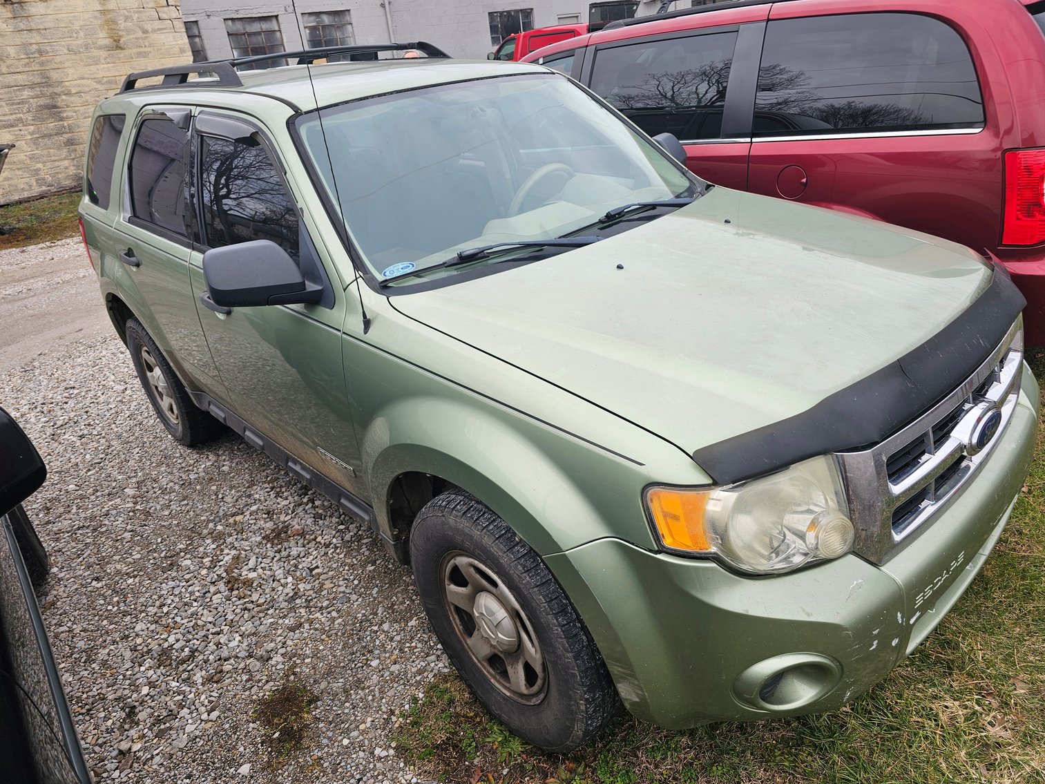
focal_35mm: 23
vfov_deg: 58.9
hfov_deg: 73.9
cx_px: 522
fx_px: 694
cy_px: 392
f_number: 1.7
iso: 10
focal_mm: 6.3
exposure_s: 1/149
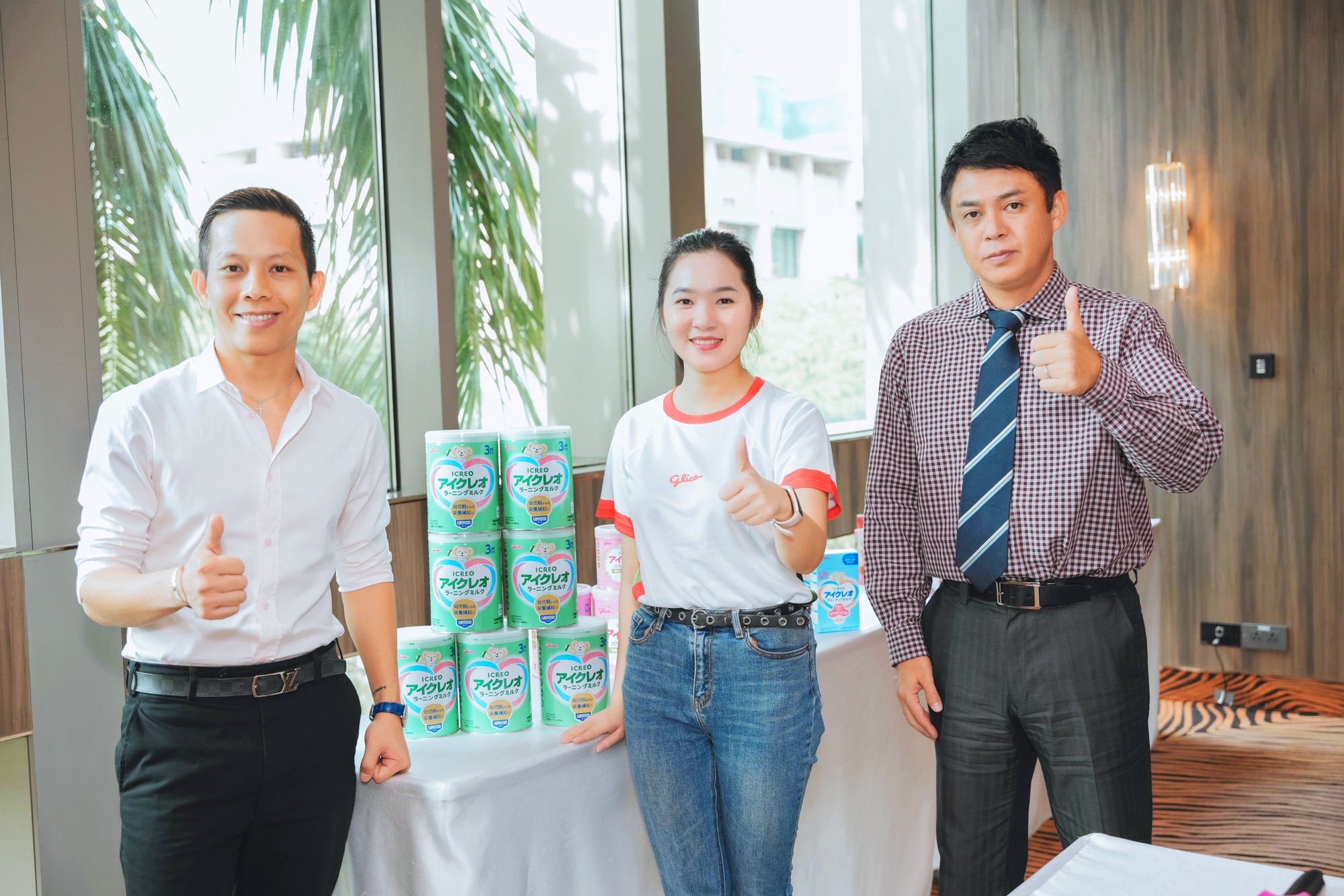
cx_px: 672
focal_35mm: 41
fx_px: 1519
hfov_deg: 47.7
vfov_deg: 32.9
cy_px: 448
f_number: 3.5
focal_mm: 40.7
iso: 400
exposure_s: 1/160
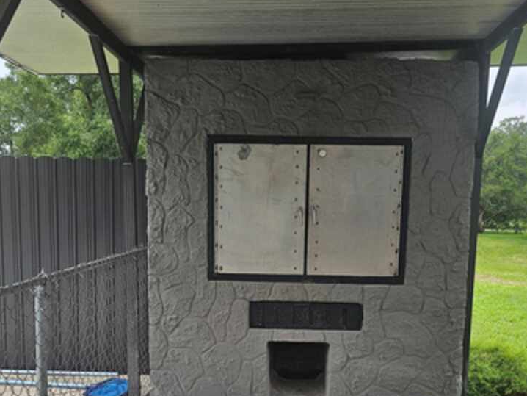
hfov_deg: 45.7
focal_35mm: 41
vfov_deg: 34.4
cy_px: 298
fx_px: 624
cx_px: 280
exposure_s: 1/218
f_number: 1.7
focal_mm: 6.3
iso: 20
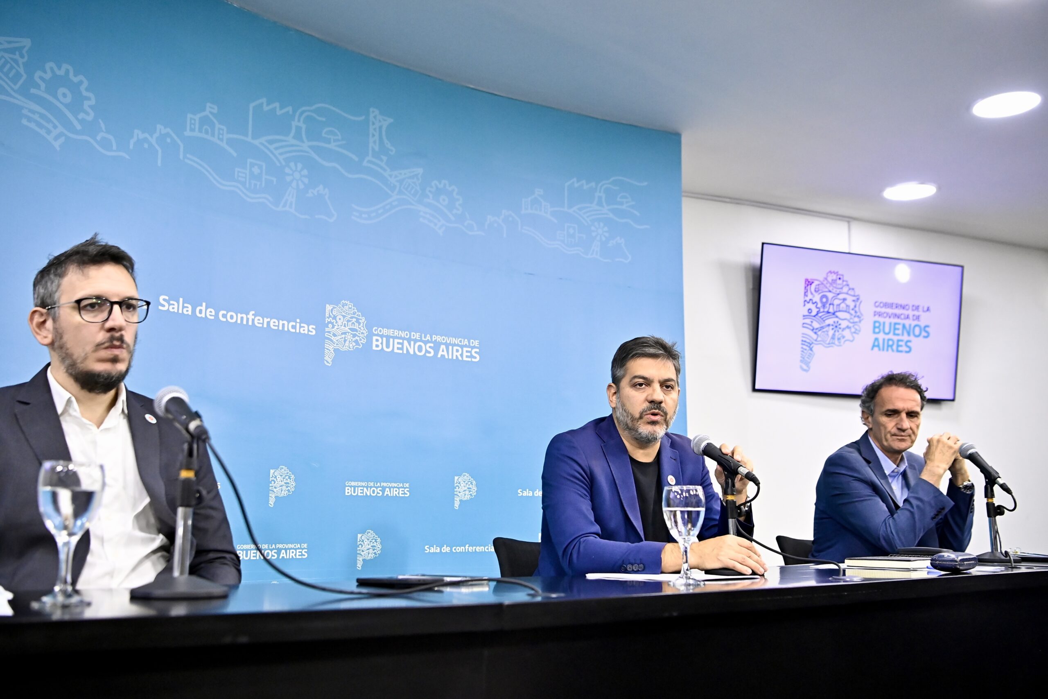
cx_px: 524
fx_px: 990
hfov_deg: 55.8
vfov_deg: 38.9
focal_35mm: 34
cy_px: 350
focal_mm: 34
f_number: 3.5
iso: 5000
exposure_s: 1/400
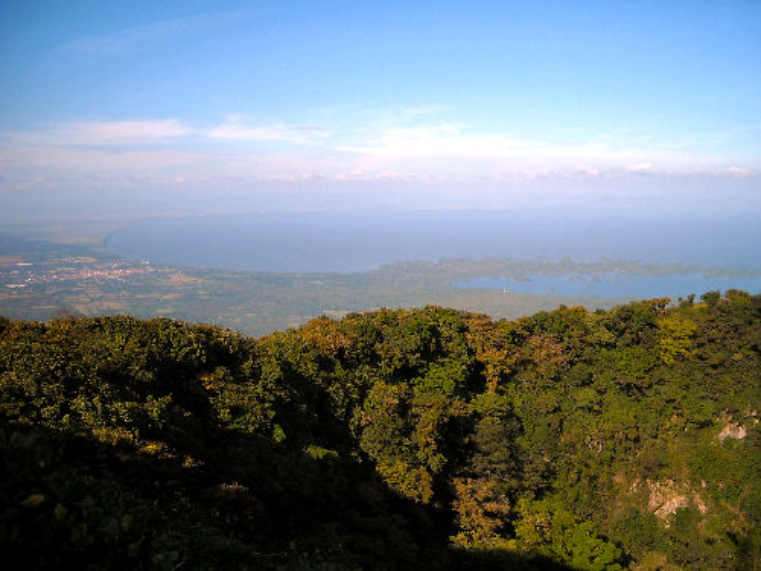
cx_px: 380
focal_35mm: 35
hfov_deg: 52.6
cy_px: 286
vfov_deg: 40.7
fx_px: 769
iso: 64
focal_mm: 5.7
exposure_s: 1/353
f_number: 5.6
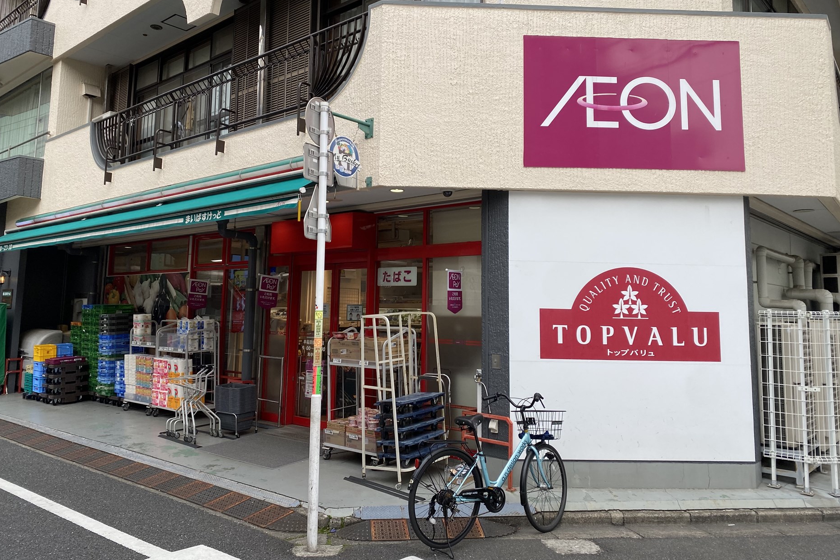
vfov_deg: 46.3
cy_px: 240
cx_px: 412
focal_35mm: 28
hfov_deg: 65.5
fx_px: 653
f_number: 1.8
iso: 32
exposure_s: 1/343
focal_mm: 4.25
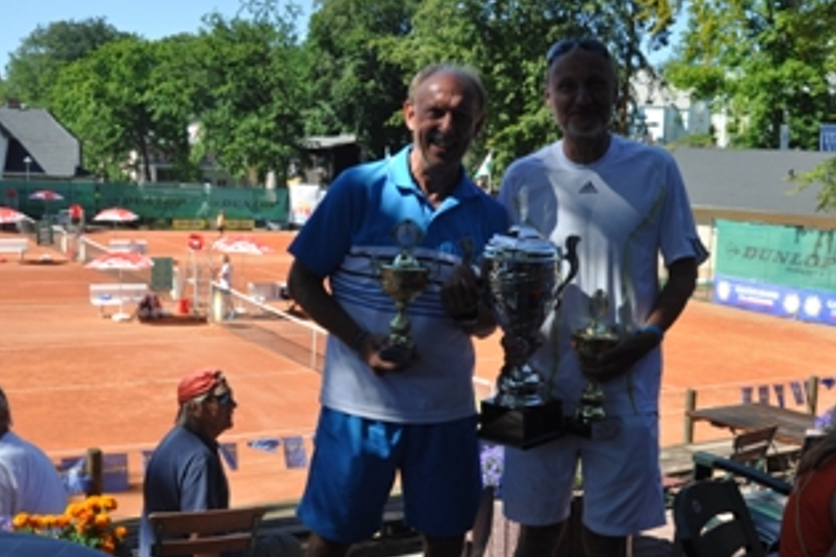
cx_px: 427
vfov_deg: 30.0
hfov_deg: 43.9
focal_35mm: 45
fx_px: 1038
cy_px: 244
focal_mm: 21
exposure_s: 1/1250
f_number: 5
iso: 400
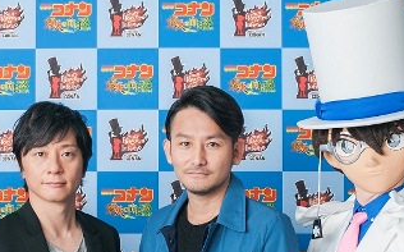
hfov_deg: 21.4
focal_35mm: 97
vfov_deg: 13.3
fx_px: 1067
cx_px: 139
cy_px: 230
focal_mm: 50
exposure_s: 1/125
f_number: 8
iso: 400
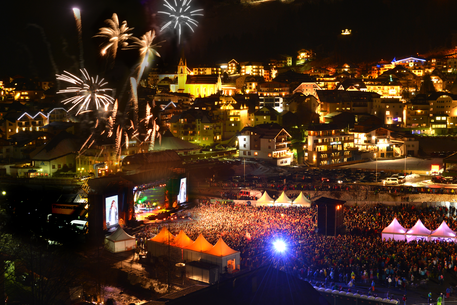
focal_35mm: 48
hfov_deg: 41.1
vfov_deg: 28.1
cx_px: 228
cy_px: 152
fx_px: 609
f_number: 11
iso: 320
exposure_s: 2
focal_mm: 48
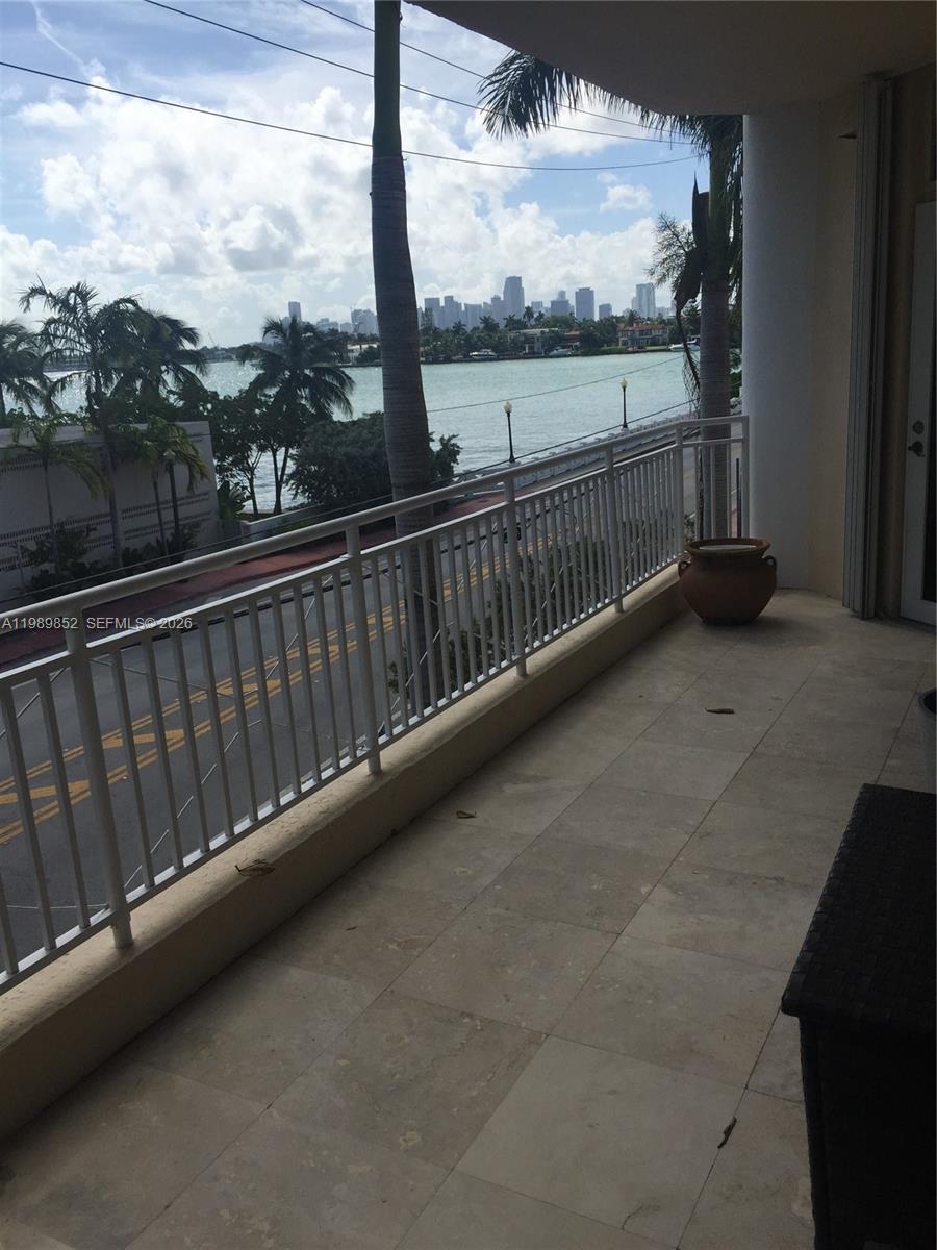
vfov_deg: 61.7
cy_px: 625
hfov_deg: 48.2
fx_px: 1047
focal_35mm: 29
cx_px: 468
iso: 32
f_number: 2.2
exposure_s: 1/3968
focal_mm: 4.15
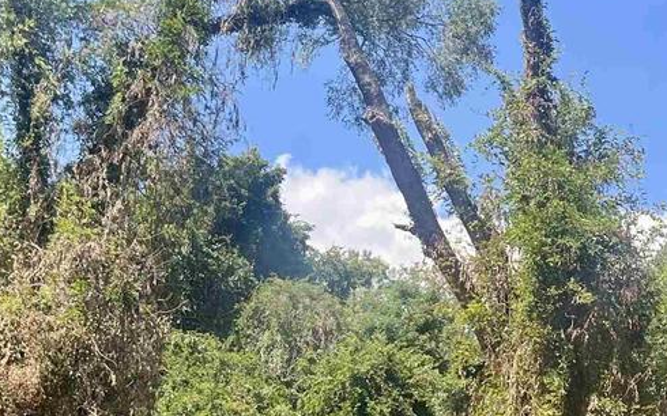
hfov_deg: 24.7
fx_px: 1472
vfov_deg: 15.7
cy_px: 434
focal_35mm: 81
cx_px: 618
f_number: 1.6
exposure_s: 1/1117
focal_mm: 5.1
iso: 50
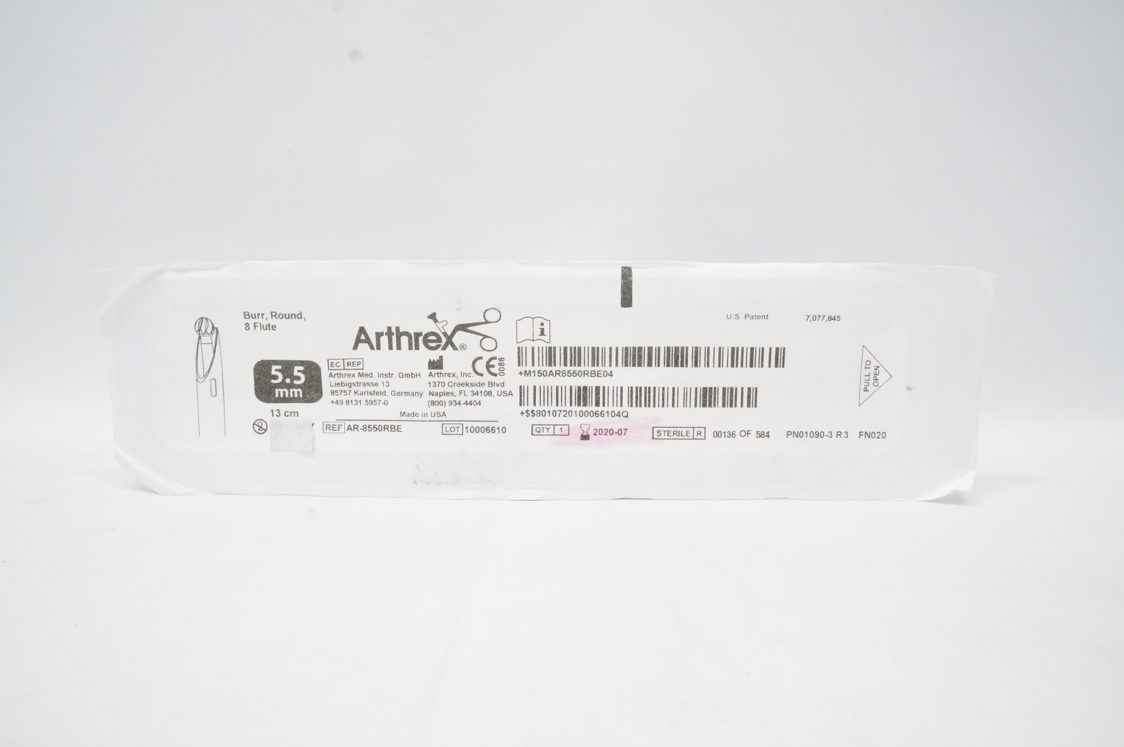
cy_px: 374
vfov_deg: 47.8
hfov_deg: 67.4
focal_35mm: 27
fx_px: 842
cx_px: 562
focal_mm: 18
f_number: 13
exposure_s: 1/30
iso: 1600
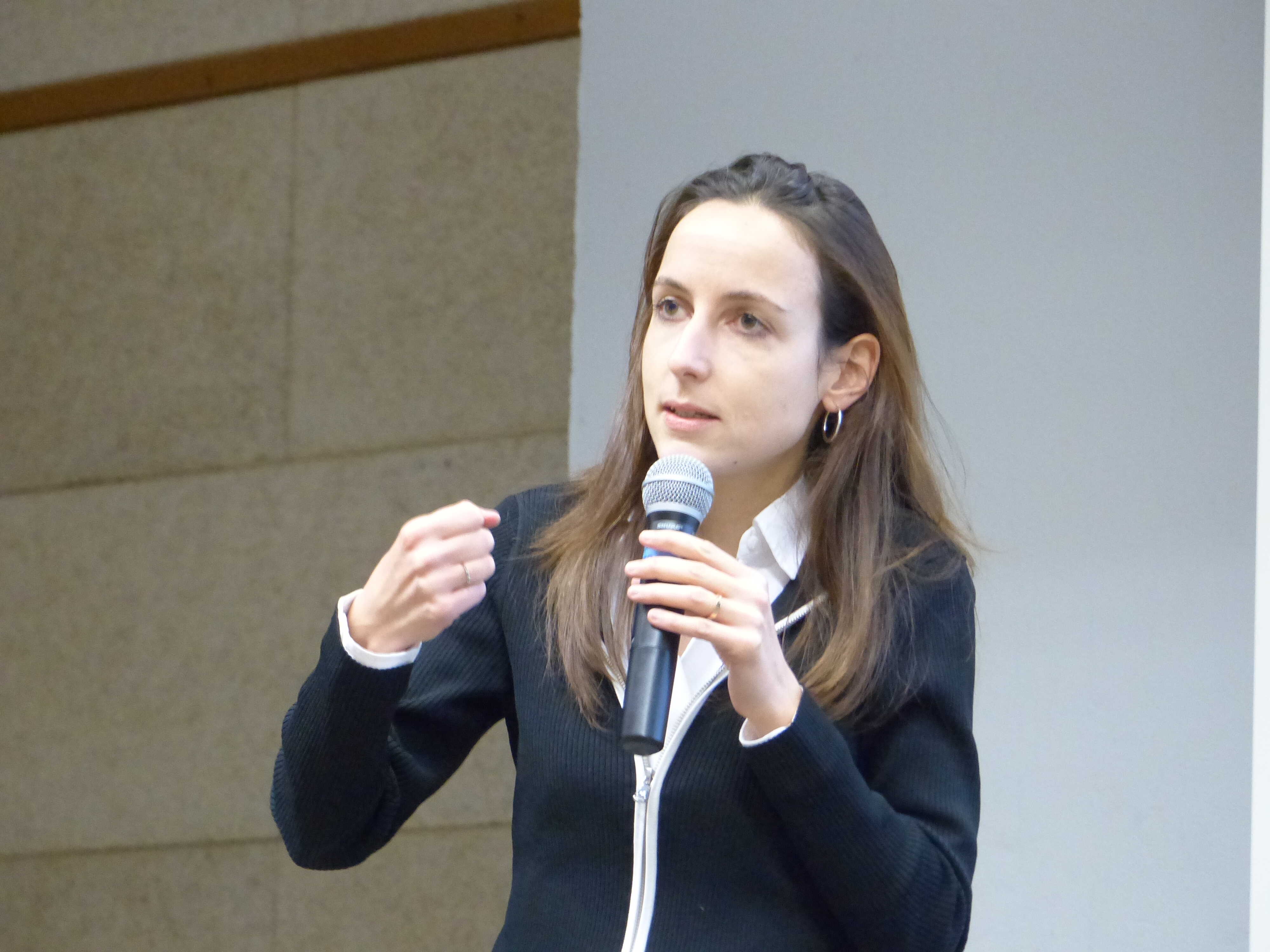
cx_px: 635
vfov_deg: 5.7
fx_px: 9649
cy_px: 476
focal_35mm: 263
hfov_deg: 7.5
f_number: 2.8
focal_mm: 47.4
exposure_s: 1/30
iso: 800
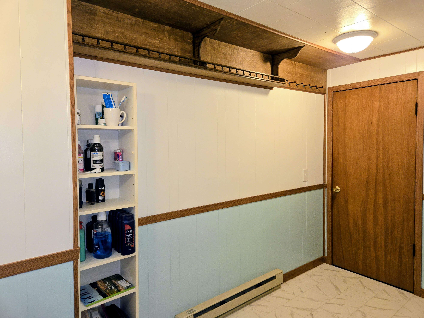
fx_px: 282
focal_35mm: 23
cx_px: 212
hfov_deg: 73.9
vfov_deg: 58.9
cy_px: 159
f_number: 1.8
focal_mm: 5.4
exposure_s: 1/60
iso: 100
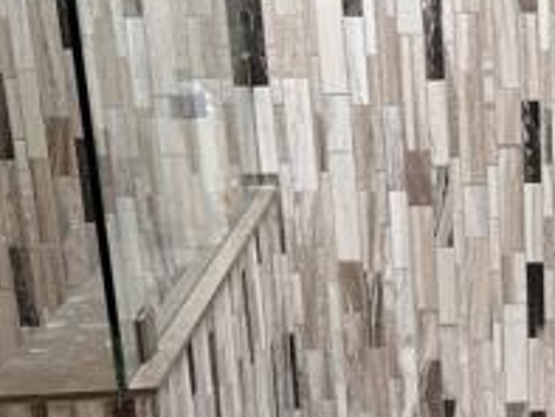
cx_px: 611
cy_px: 327
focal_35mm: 78
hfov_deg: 23.5
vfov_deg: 18.8
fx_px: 1251
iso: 64
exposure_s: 1/188
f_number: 1.78
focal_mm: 6.86
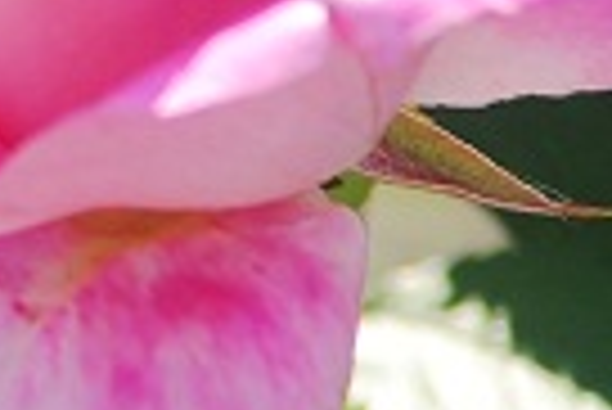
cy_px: -124
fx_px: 19451
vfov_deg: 1.2
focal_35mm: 1143
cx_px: -432
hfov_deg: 1.8
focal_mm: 130
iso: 100
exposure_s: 1/200
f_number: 5
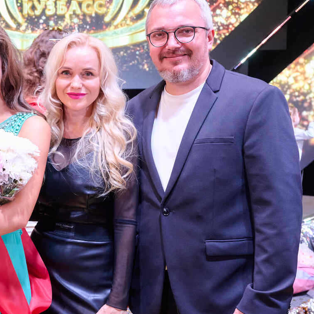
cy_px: 145
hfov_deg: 24.3
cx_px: -51
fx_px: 667
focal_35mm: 65
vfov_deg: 26.5
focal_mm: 30
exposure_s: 1/160
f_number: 5.6
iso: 1600
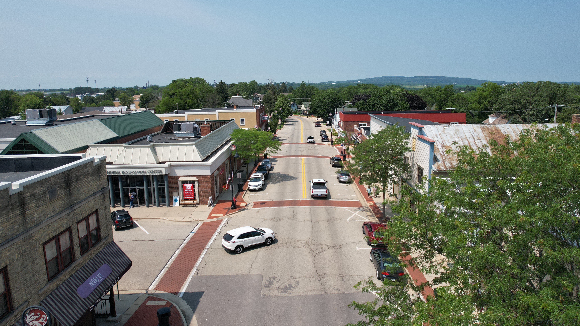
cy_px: 145
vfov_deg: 47.6
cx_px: 301
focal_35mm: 24
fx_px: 369
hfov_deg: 76.3
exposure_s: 1/2000
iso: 100
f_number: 2.8
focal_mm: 8.38
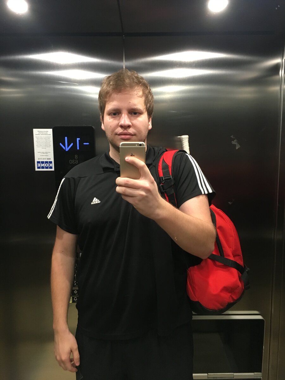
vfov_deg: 61.7
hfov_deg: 48.2
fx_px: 318
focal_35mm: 29
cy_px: 190
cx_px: 142
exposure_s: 1/33
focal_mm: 4.15
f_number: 2.2
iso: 200
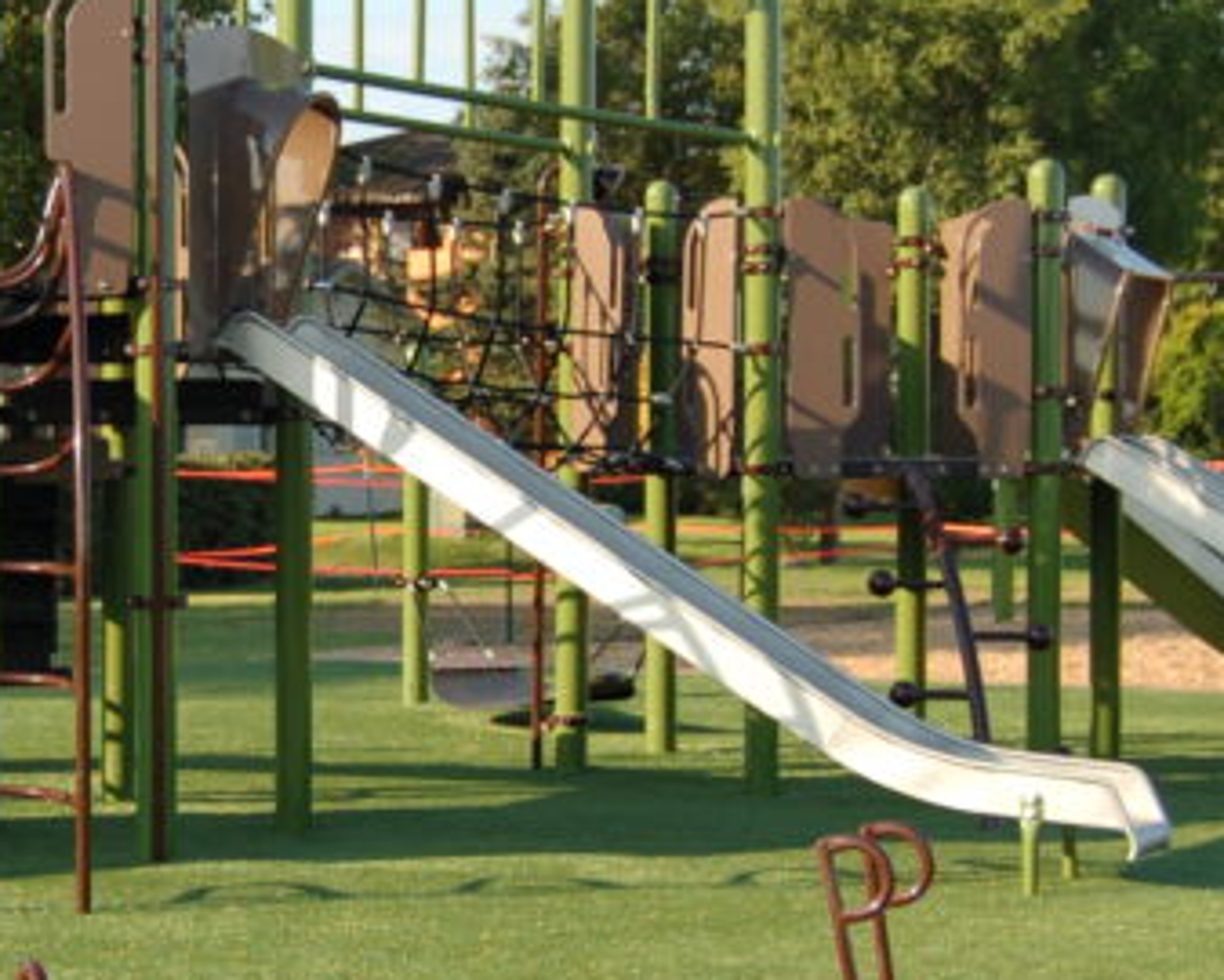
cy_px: 437
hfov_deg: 17.0
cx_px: 73
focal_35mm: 111
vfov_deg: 13.9
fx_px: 4023
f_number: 4
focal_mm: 26
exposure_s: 1/640
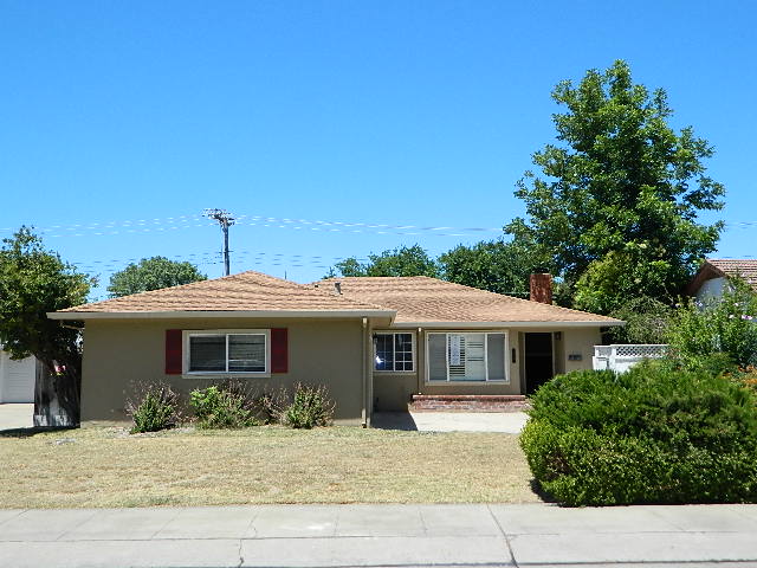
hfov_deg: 52.6
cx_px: 378
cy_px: 284
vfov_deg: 40.7
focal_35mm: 35
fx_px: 765
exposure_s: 1/1000
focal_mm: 6.2
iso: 110
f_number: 3.3
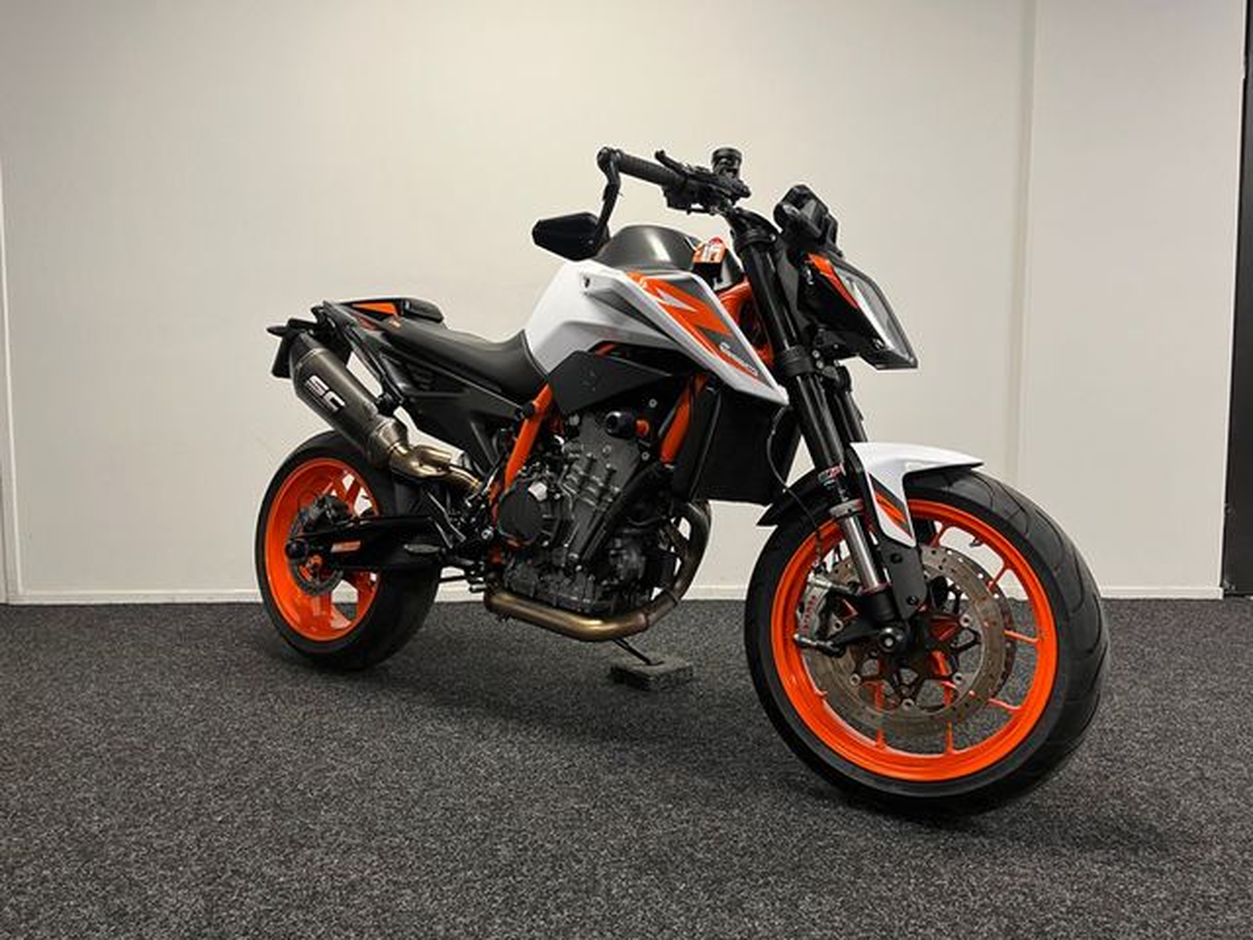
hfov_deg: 67.3
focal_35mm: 26
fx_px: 941
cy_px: 470
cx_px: 626
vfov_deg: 53.1
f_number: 1.6
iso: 80
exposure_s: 1/50
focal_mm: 5.1
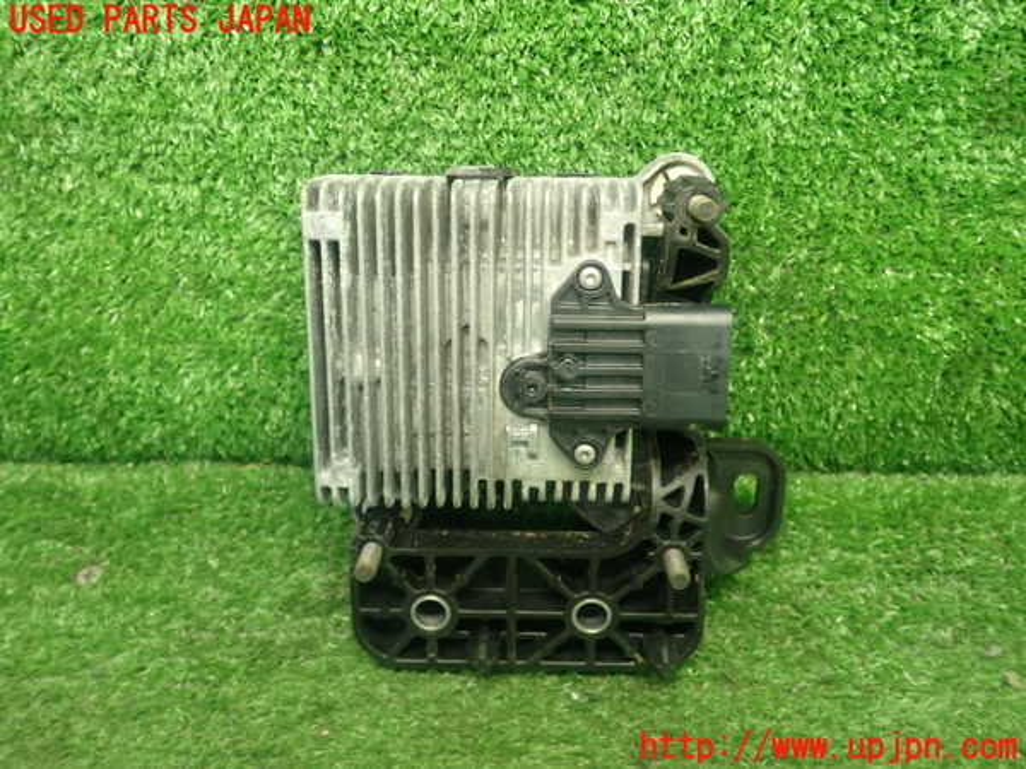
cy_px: 384
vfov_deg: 46.8
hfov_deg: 60.0
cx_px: 513
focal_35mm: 30
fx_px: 889
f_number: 2.3
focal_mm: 5.4
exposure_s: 1/30
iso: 320
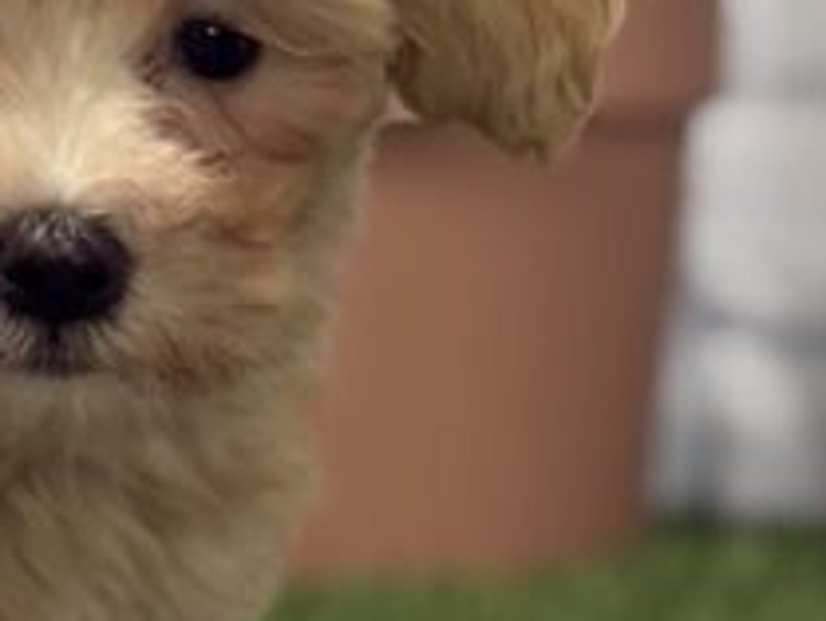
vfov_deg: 5.8
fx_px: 6088
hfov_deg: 7.6
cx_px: -356
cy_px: -44
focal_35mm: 255
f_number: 1.6
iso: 32
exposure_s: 1/50
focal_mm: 5.96
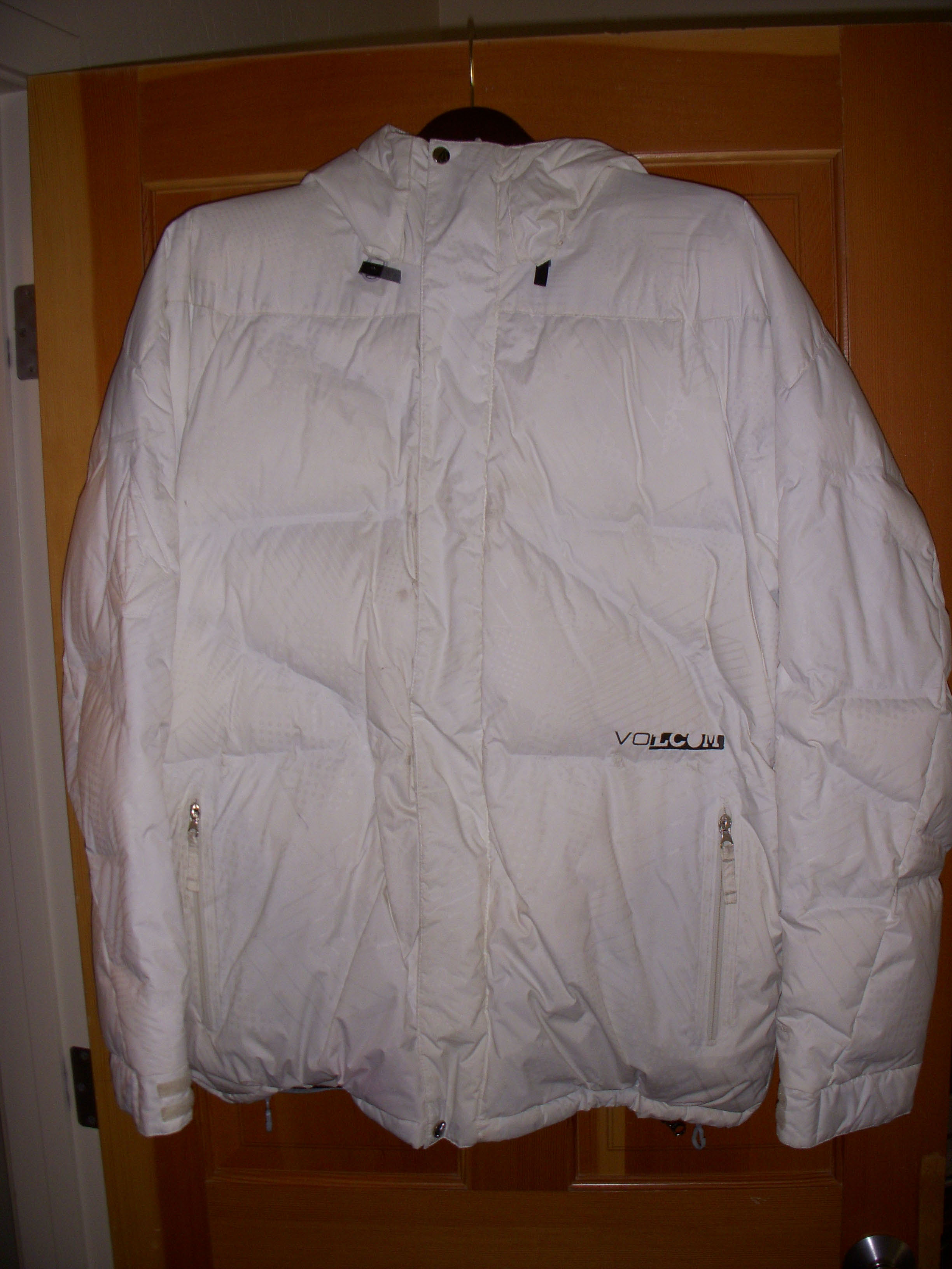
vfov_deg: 49.0
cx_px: 476
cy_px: 634
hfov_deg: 37.7
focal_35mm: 38
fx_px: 1393
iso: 100
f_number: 3.3
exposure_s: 1/30
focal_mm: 6.3
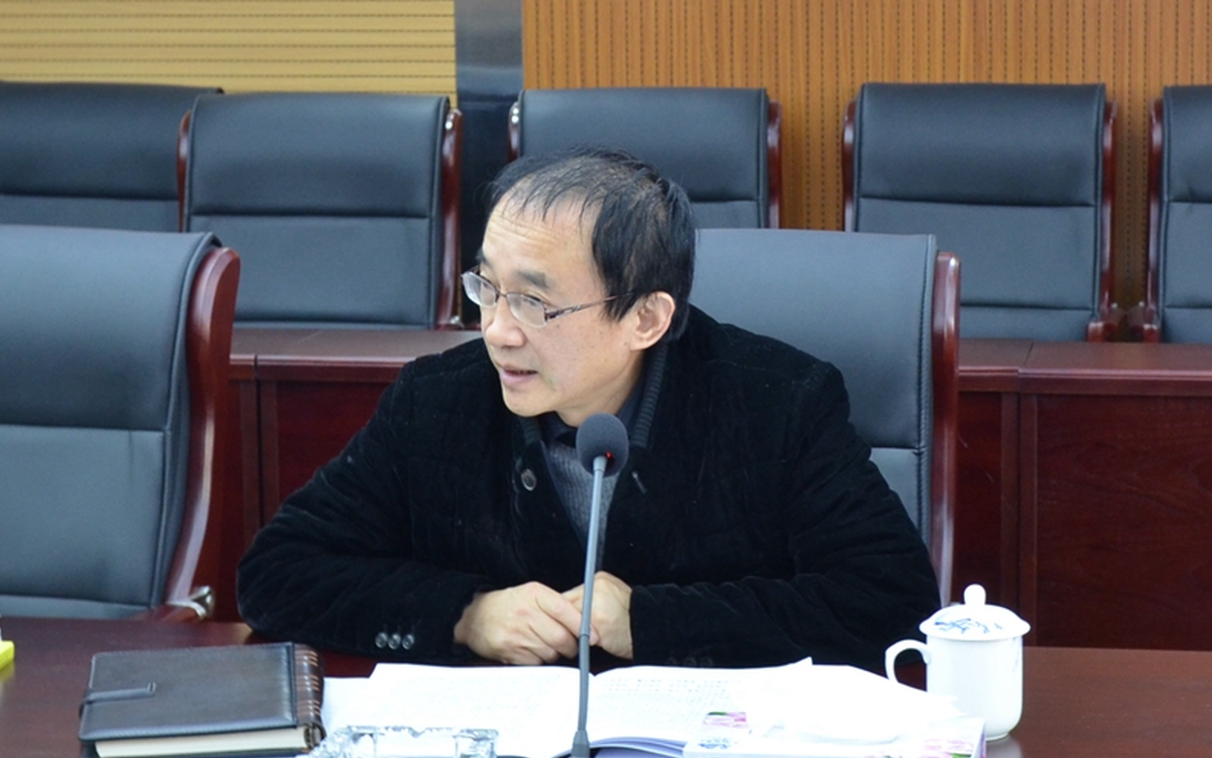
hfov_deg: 49.3
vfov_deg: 32.0
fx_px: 1322
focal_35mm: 40
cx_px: 602
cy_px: 358
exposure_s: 1/10
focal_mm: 26
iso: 640
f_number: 4
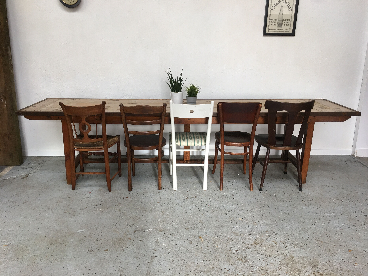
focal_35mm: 29
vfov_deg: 48.2
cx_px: 184
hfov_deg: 61.7
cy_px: 138
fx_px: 308
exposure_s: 1/33
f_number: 2.2
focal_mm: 4.15
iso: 32
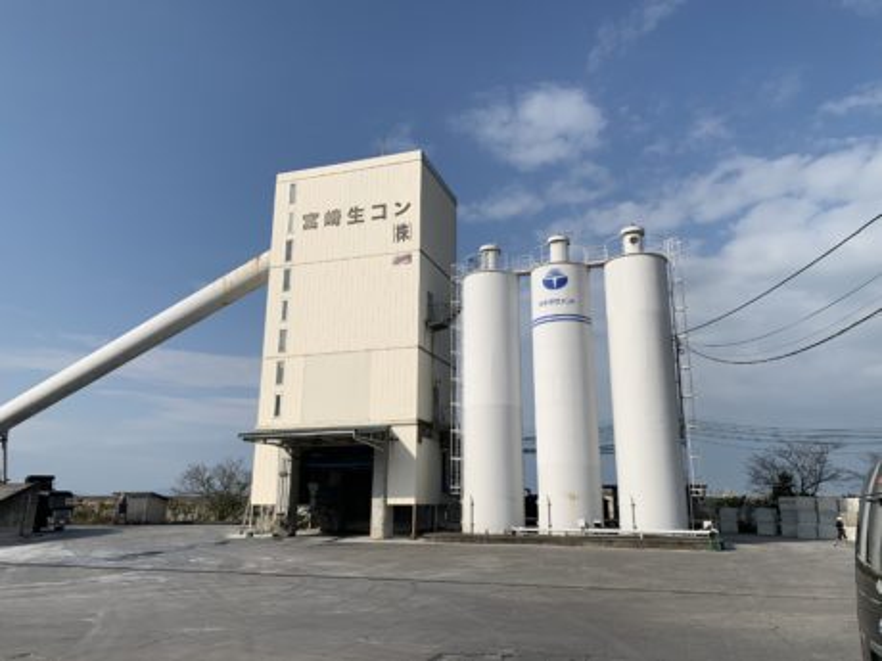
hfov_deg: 67.3
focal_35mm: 26
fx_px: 662
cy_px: 330
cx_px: 441
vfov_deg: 53.1
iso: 25
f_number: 1.8
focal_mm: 4.25
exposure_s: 1/4902
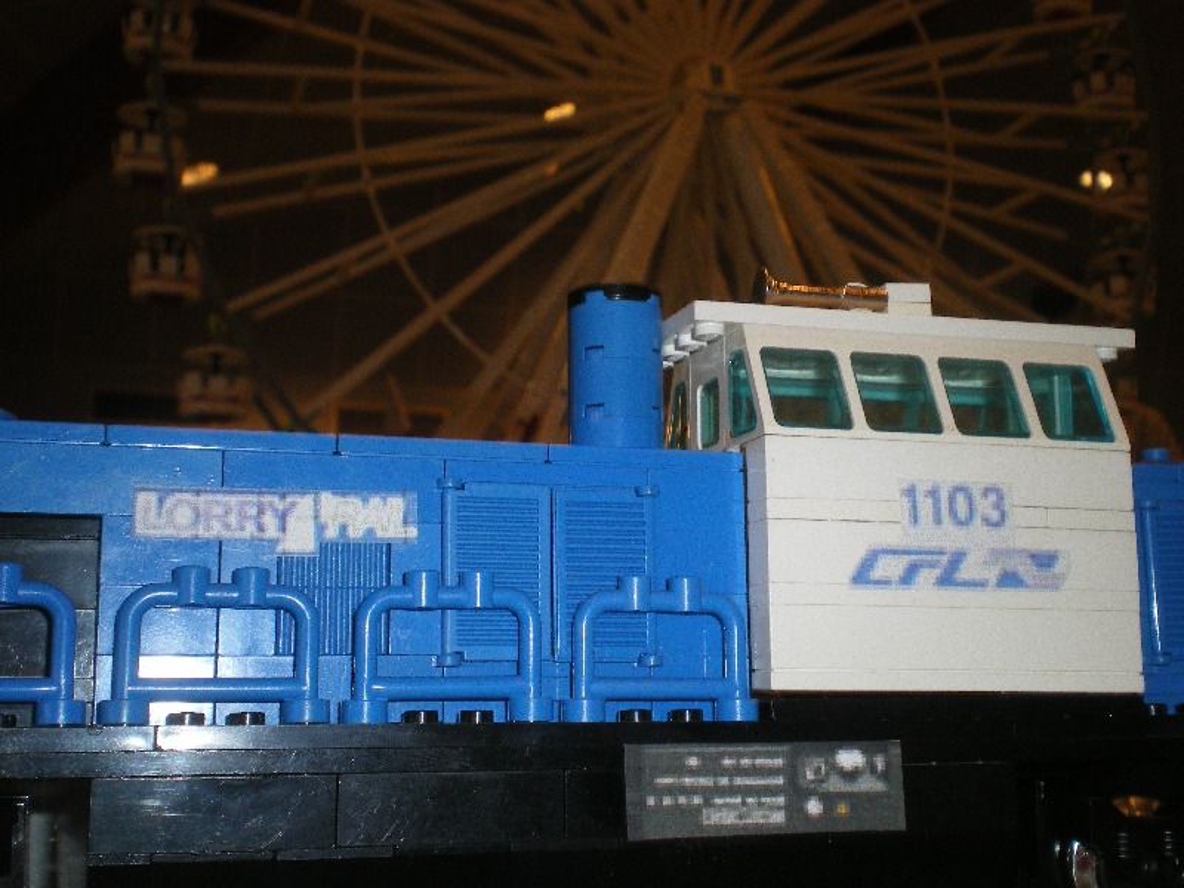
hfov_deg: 39.7
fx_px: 1642
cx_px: 592
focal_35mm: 48
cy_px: 444
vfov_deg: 30.3
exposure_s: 1/50
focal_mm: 8.4
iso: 250
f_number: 5.2
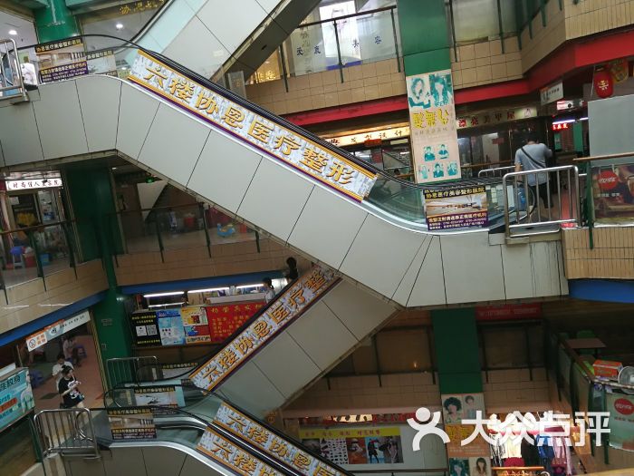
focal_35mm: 27
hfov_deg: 65.3
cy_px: 238
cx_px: 317
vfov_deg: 51.4
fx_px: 495
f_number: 2.2
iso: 160
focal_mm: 3.95
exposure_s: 1/50
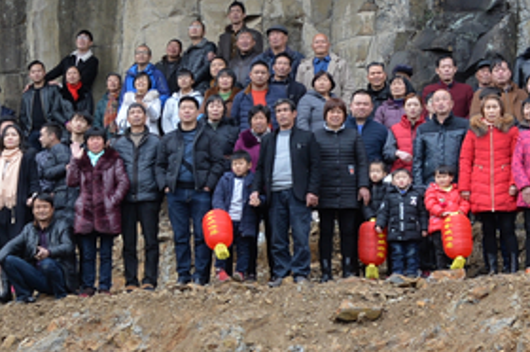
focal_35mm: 180
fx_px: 2647
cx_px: -271
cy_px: 195
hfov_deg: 11.0
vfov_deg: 7.6
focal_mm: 56
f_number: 7.1
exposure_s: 1/250
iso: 500
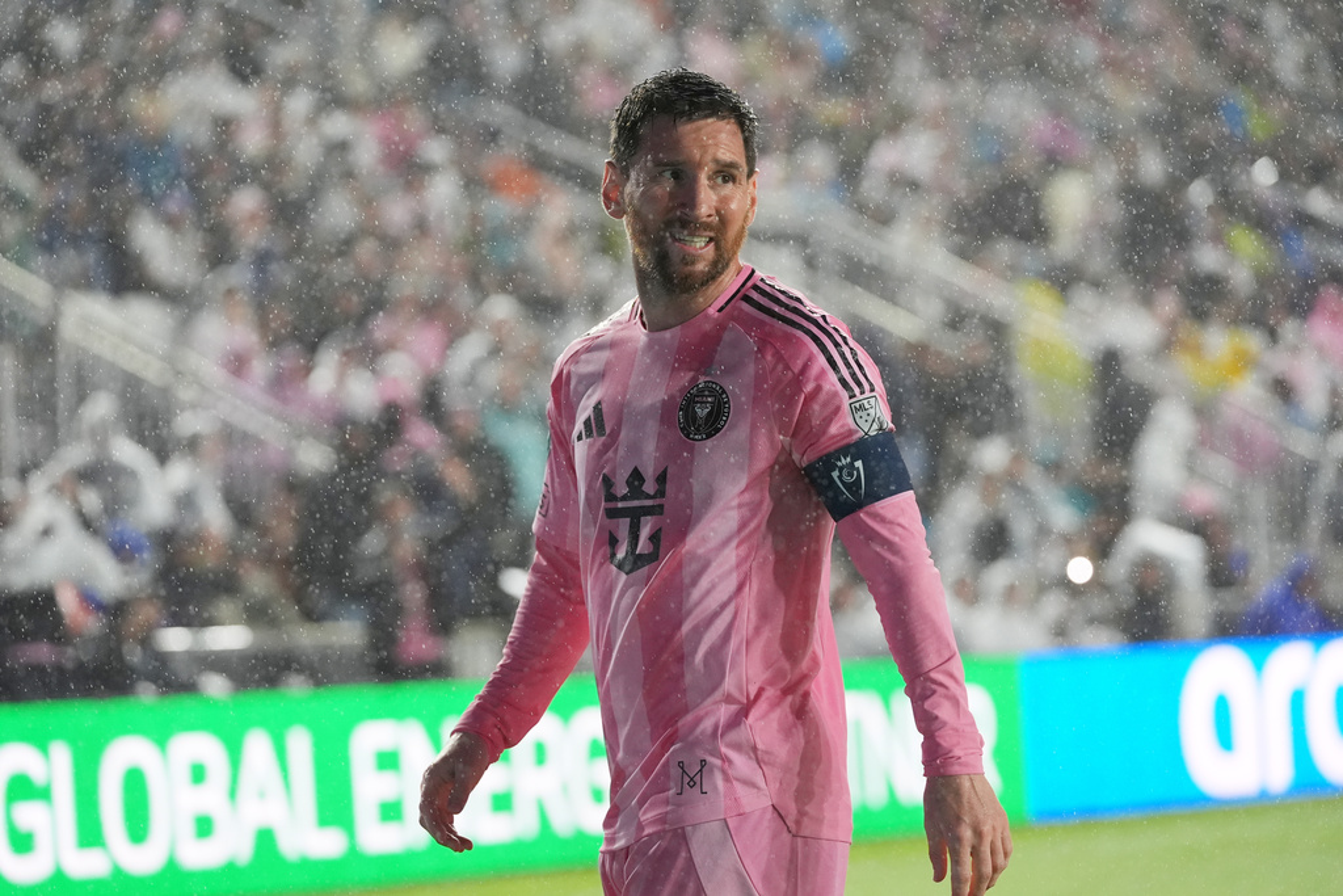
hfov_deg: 14.4
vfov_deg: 9.7
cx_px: 672
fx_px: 5298
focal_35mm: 142
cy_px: 448
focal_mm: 142
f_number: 4
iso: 4000
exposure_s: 1/1250
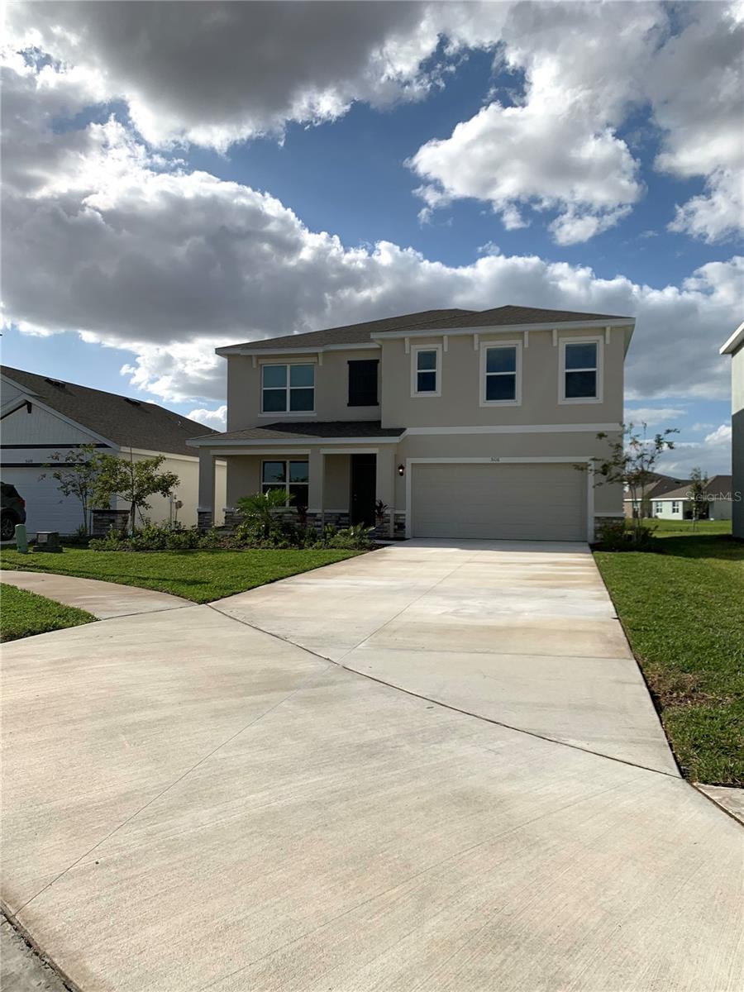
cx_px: 372
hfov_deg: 53.1
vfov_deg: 67.3
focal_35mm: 26
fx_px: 745
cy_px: 496
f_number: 1.8
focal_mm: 4.25
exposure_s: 1/6061
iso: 25
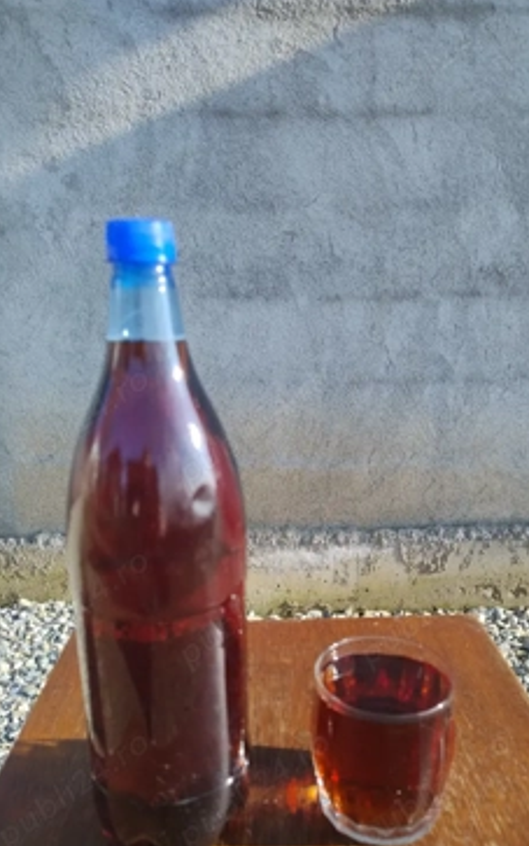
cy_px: 454
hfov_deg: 44.4
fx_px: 646
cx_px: 301
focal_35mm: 28
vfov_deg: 66.4
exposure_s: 1/500
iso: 100
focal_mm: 5.56
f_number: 1.8
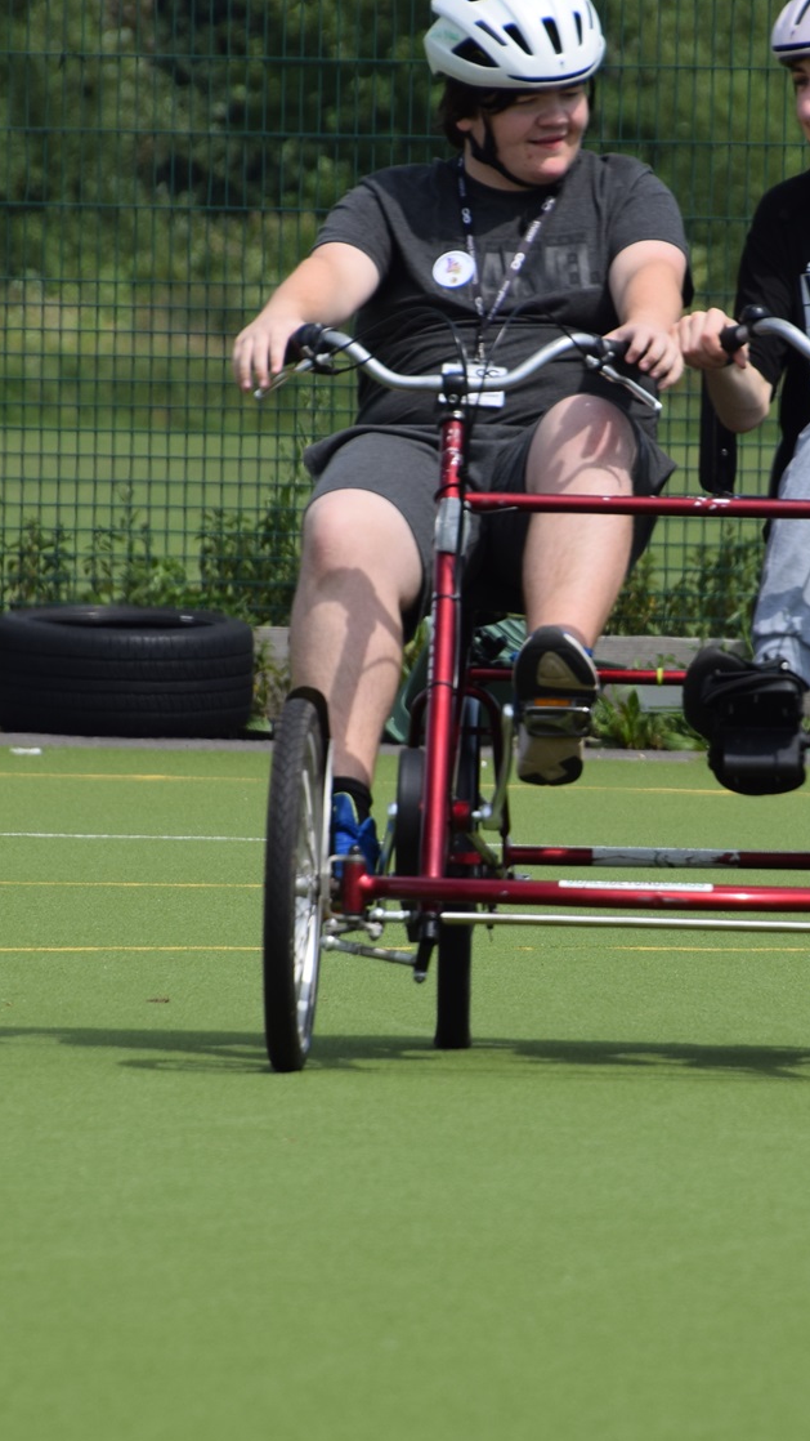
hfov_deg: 2.0
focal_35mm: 597
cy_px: 615
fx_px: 22792
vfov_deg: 3.6
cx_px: 580
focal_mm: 210
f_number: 7.1
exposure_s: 1/800
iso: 200
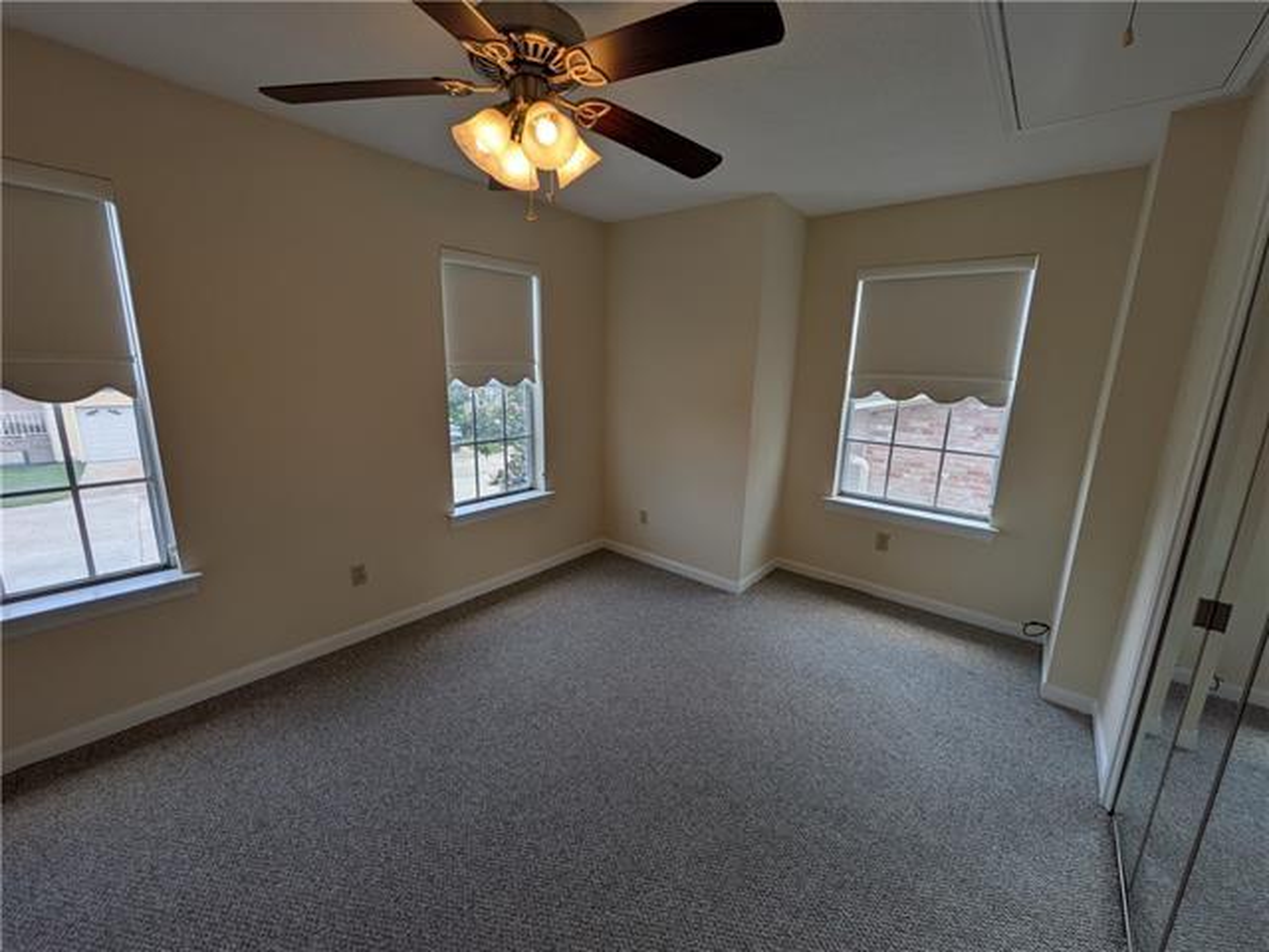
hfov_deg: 102.1
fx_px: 513
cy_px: 476
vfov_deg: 85.7
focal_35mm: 14
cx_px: 634
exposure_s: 1/270
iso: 49
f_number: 2.2
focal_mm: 1.83
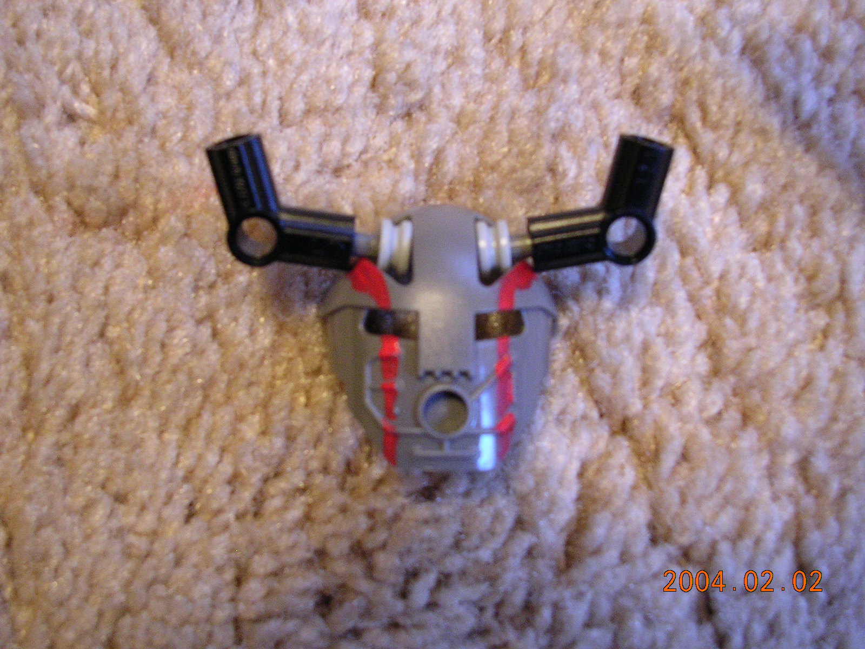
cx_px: 432
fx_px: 950
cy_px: 324
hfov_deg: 49.0
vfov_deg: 37.7
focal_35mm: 38
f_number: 2.8
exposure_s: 1/3.5
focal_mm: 5.8
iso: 331
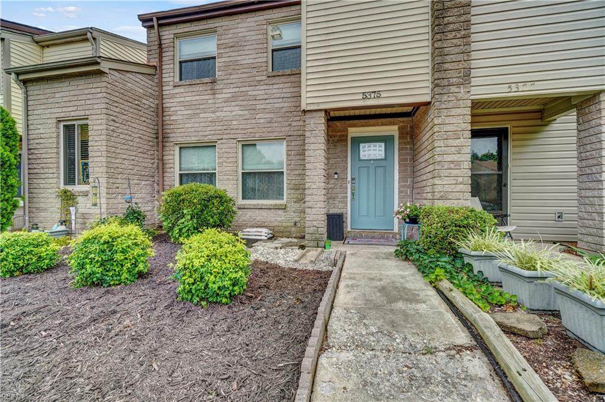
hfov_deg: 100.4
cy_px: 201
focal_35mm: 15
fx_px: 252
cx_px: 302
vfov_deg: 77.2
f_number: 8
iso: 100
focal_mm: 10
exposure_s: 1/125
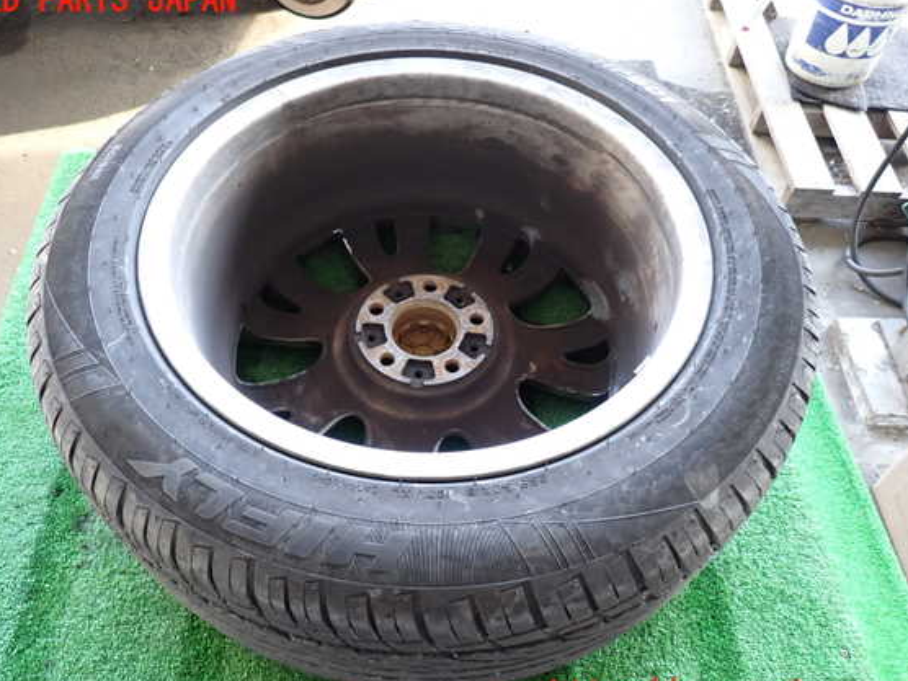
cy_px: 348
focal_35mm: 27
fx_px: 708
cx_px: 430
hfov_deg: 65.3
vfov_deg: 51.4
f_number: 2
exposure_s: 1/30
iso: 250
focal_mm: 4.5
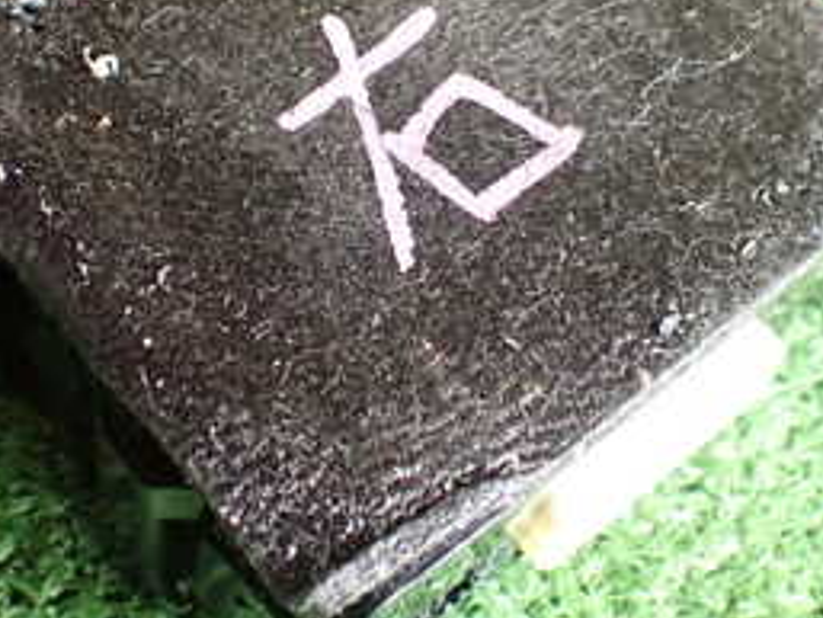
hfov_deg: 27.8
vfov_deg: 21.0
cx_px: 436
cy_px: 215
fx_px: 1665
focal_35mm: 70
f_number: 2.3
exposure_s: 1/100
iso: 800
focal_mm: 5.4
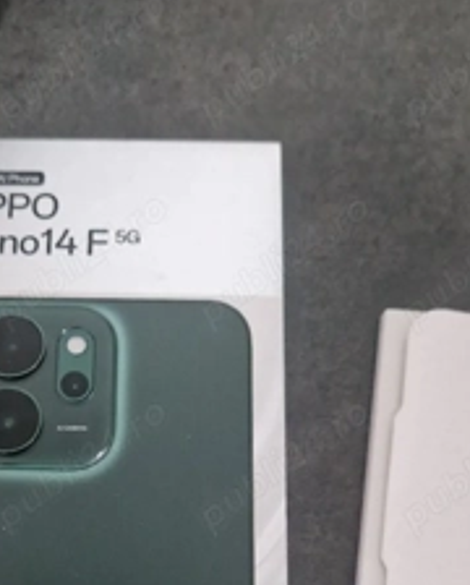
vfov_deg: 42.9
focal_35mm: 40
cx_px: 133
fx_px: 694
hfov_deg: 36.8
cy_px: 496
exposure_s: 1/100
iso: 100
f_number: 1.8
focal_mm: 5.4
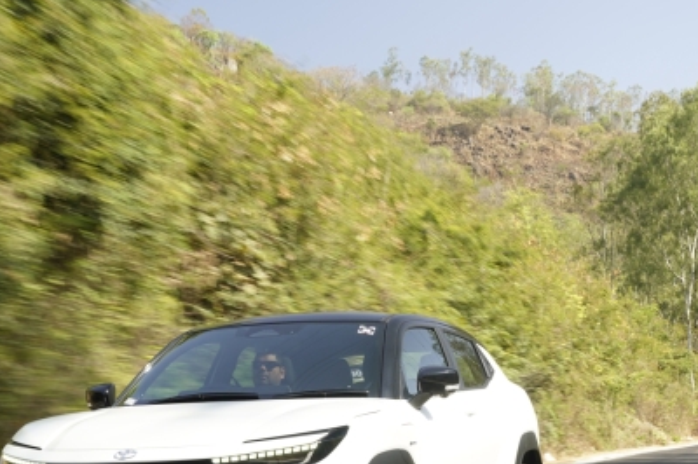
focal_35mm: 70
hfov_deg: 28.8
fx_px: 1356
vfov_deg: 19.3
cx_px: 426
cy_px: 343
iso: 100
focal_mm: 35
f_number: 7.1
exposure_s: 1/30
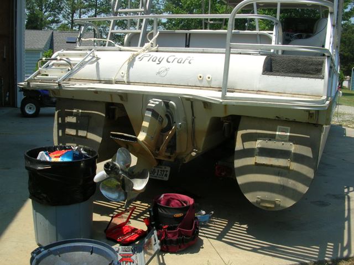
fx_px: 358
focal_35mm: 35
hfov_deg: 52.7
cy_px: 132
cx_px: 177
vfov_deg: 40.6
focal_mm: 5.8
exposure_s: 1/266
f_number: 5.6
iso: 50
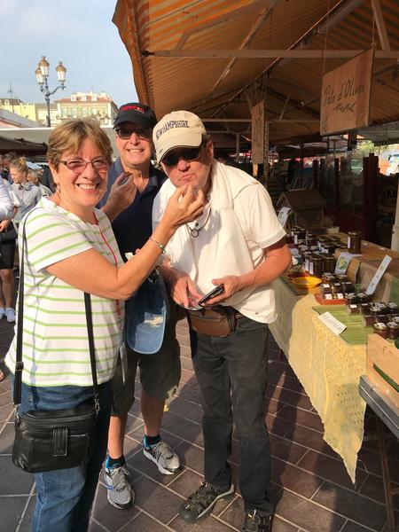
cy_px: 266
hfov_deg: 49.7
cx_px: 200
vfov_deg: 63.4
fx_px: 430
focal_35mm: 28
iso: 20
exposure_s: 1/1546
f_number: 1.8
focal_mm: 3.99
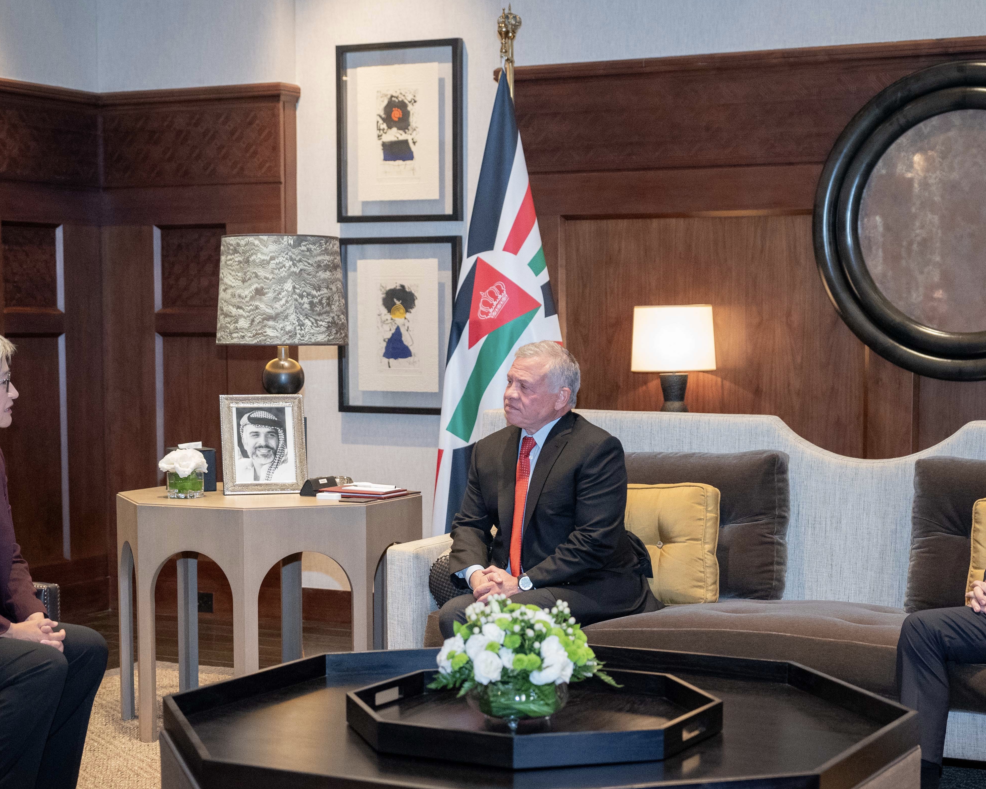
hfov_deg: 28.7
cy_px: 489
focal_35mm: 66
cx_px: 515
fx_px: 1926
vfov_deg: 23.1
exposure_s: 1/250
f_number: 2.8
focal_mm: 46
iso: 6400
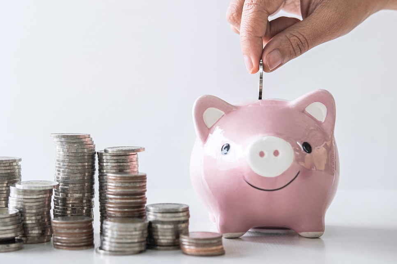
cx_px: 141
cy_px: 102
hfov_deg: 28.7
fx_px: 772
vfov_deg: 19.4
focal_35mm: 70
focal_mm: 35
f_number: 4
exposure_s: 1/80
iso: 200
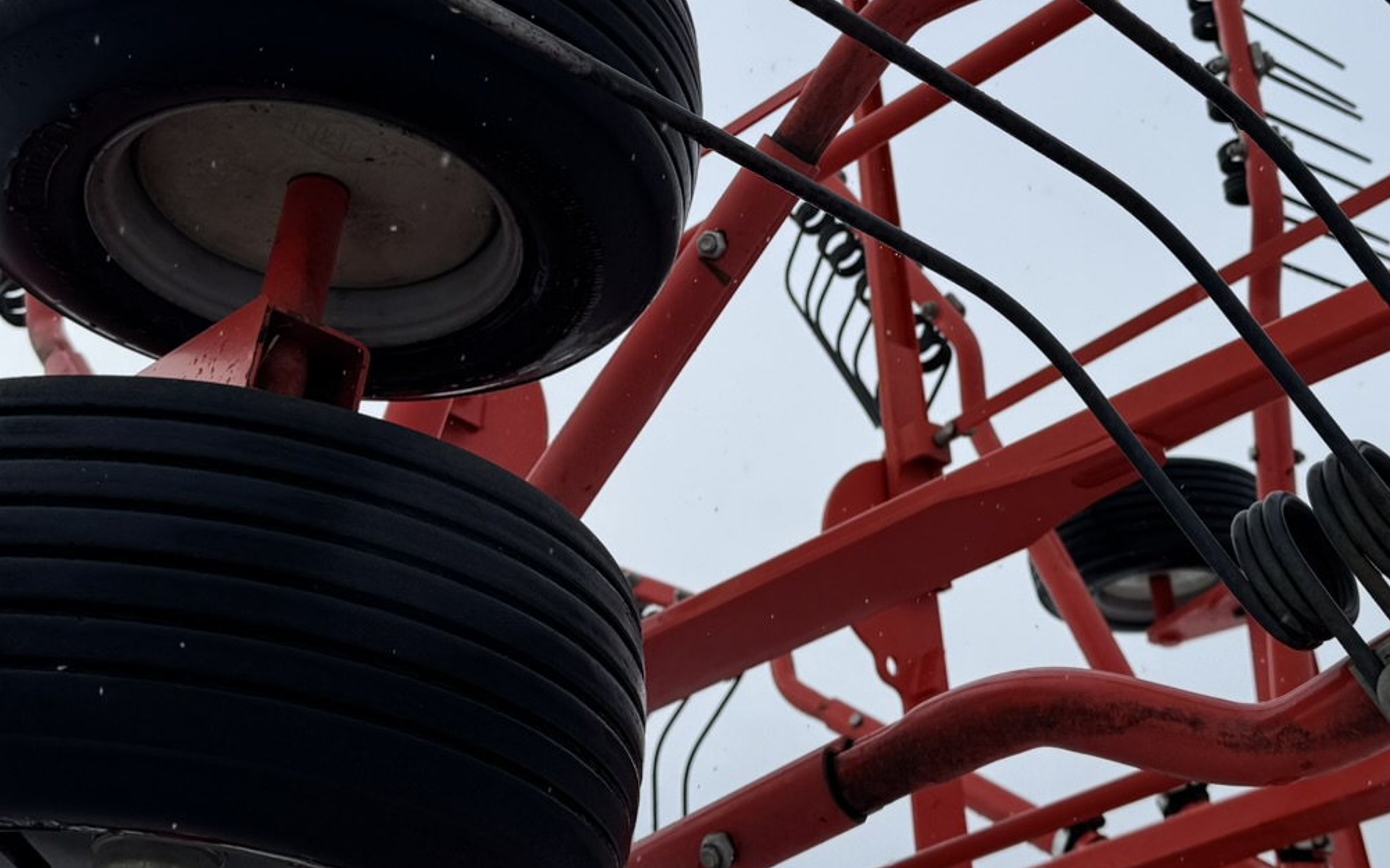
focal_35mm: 52
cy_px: 126
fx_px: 1970
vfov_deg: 24.3
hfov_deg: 38.7
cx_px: 818
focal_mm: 6.76
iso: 80
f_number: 1.78
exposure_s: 1/3802
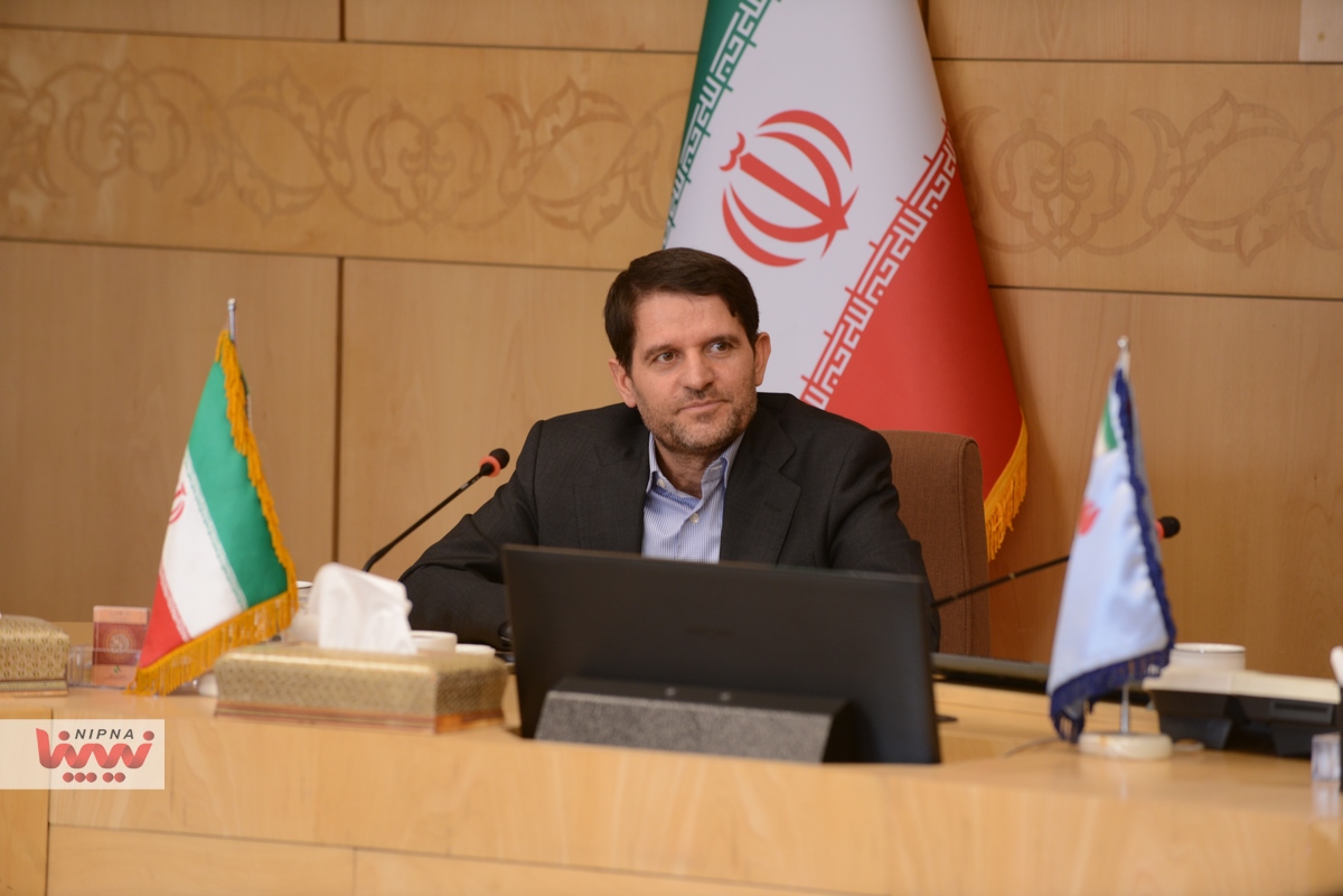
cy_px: 448
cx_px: 672
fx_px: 7461
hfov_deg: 10.3
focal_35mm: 200
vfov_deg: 6.9
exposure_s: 1/100
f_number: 4
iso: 640
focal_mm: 200
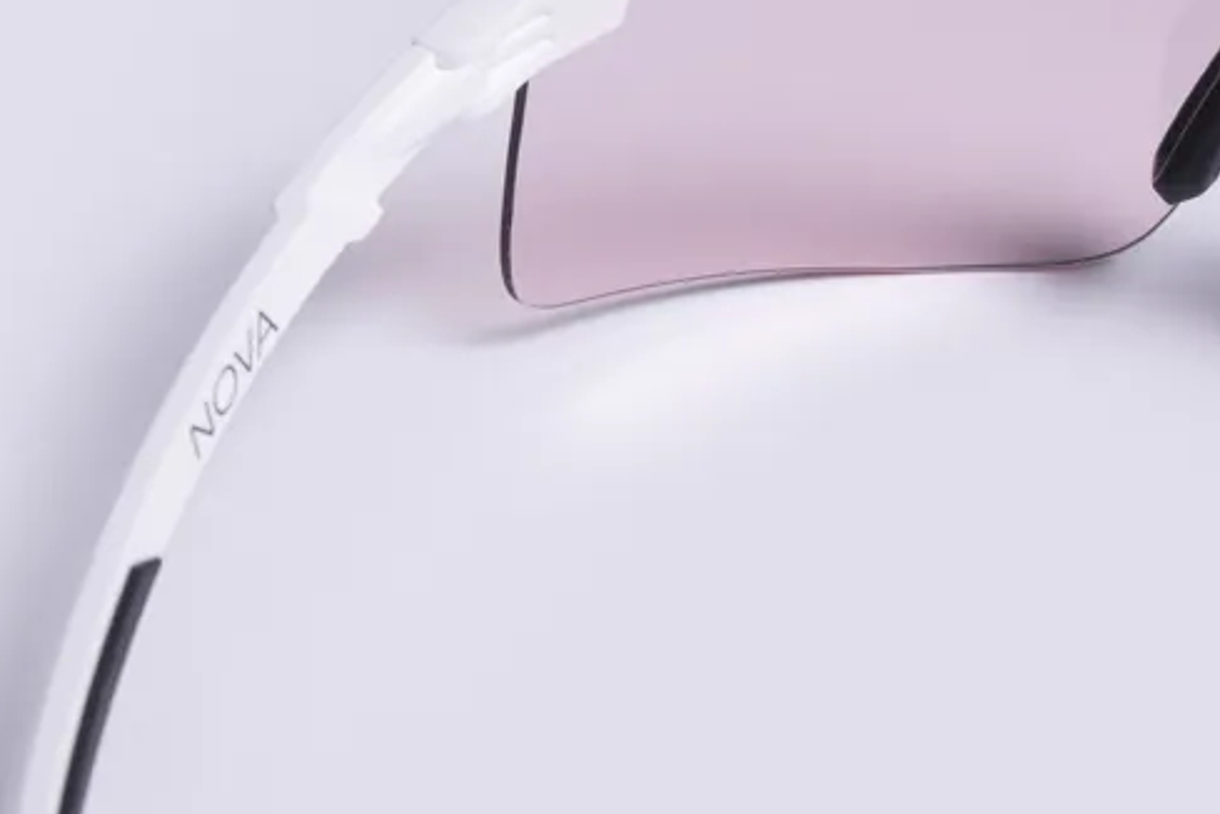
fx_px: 2880
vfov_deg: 16.0
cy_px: 258
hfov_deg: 23.9
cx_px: 711
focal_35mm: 85
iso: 160
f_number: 11
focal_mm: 35
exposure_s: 1/60
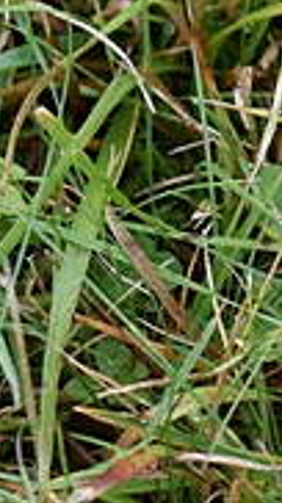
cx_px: 285
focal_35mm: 415
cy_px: 604
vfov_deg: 5.2
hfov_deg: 2.9
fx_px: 5532
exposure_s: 1/400
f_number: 5
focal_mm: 60
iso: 400
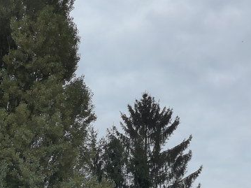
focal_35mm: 97
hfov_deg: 19.9
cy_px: 247
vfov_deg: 14.6
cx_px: 35
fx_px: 703
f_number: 4.5
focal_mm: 6
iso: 160
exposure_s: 1/800
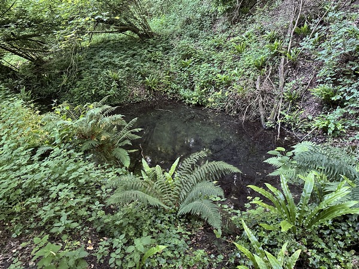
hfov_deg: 71.6
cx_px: 180
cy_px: 134
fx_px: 249
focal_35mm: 24
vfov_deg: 56.8
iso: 1000
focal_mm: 6.86
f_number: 1.78
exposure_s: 1/40
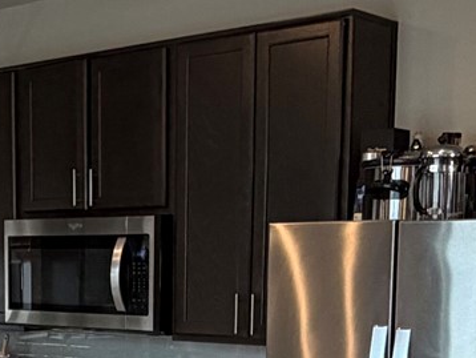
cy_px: 426
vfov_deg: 17.6
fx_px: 1101
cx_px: 65
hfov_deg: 23.9
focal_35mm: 80
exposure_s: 1/120
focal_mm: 2.22
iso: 250
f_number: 2.2
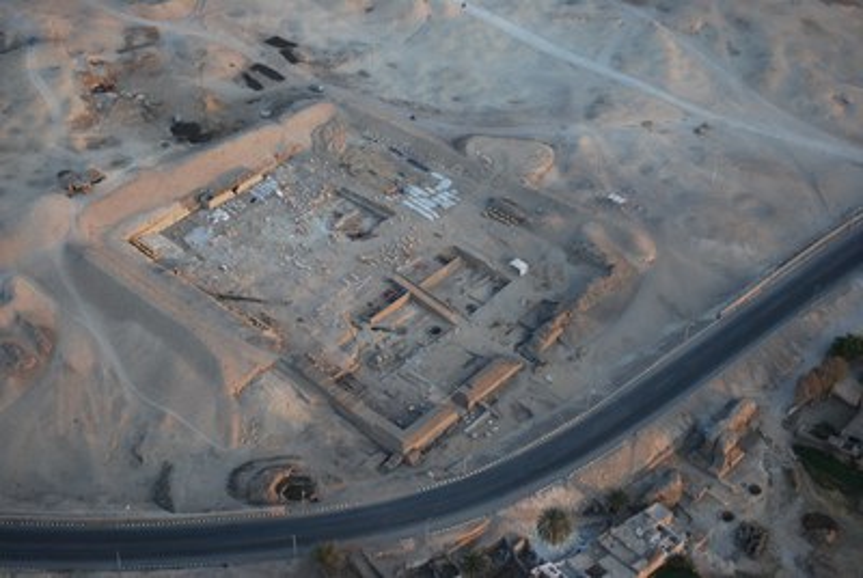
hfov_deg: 33.4
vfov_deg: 22.7
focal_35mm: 60
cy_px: 289
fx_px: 1440
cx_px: 432
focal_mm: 40
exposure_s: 1/80
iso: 200
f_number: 5.3
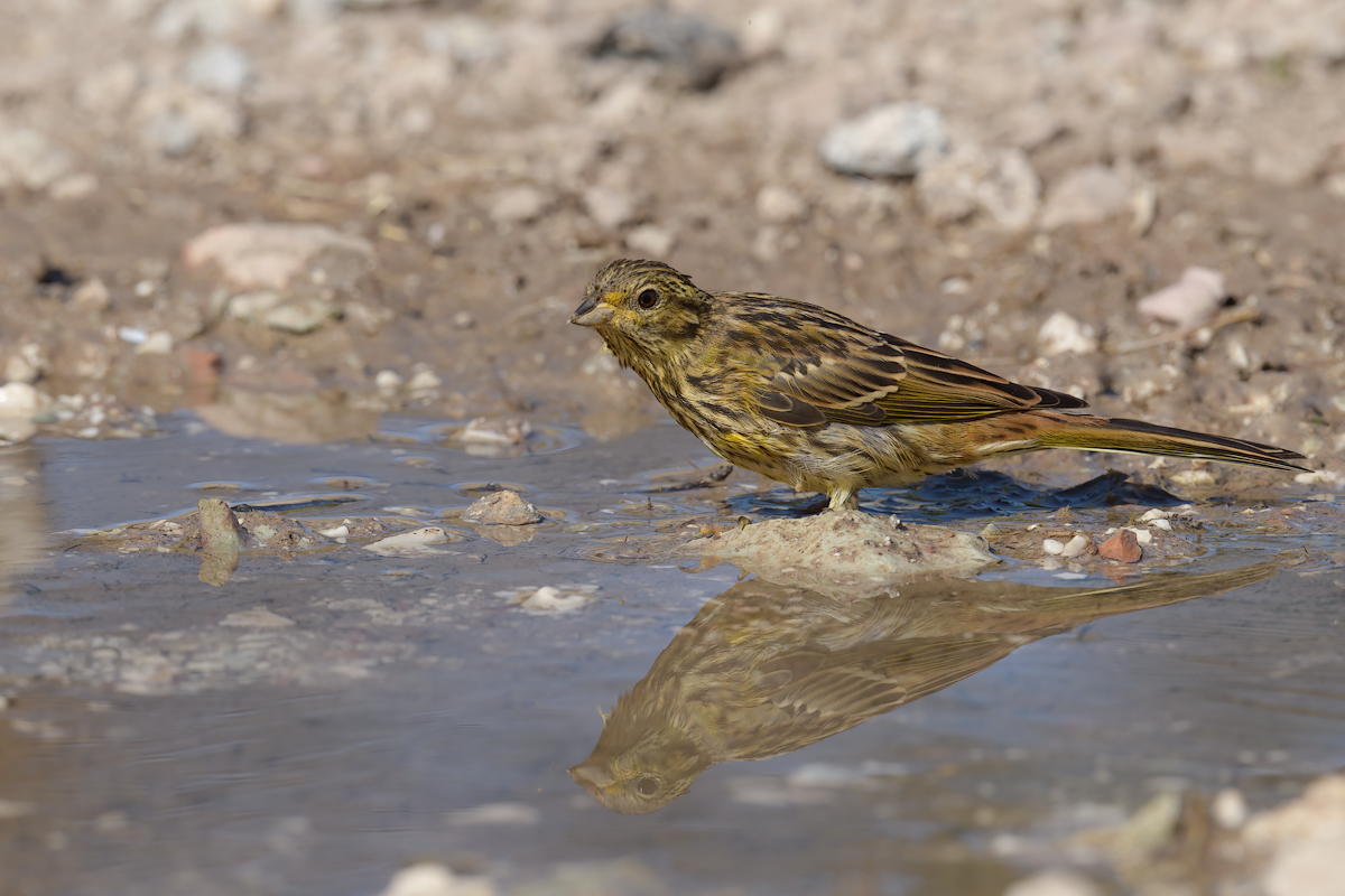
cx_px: 672
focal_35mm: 500
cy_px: 448
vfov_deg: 2.7
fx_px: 18679
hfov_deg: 4.1
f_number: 9
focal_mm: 500
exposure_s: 1/2500
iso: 800
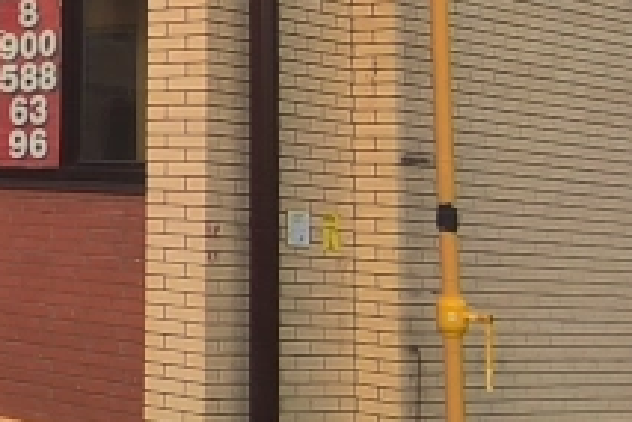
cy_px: -117
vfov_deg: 13.5
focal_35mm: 98
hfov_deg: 17.6
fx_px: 1720
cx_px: -433
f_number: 2.2
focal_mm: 1.65
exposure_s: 1/264
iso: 50
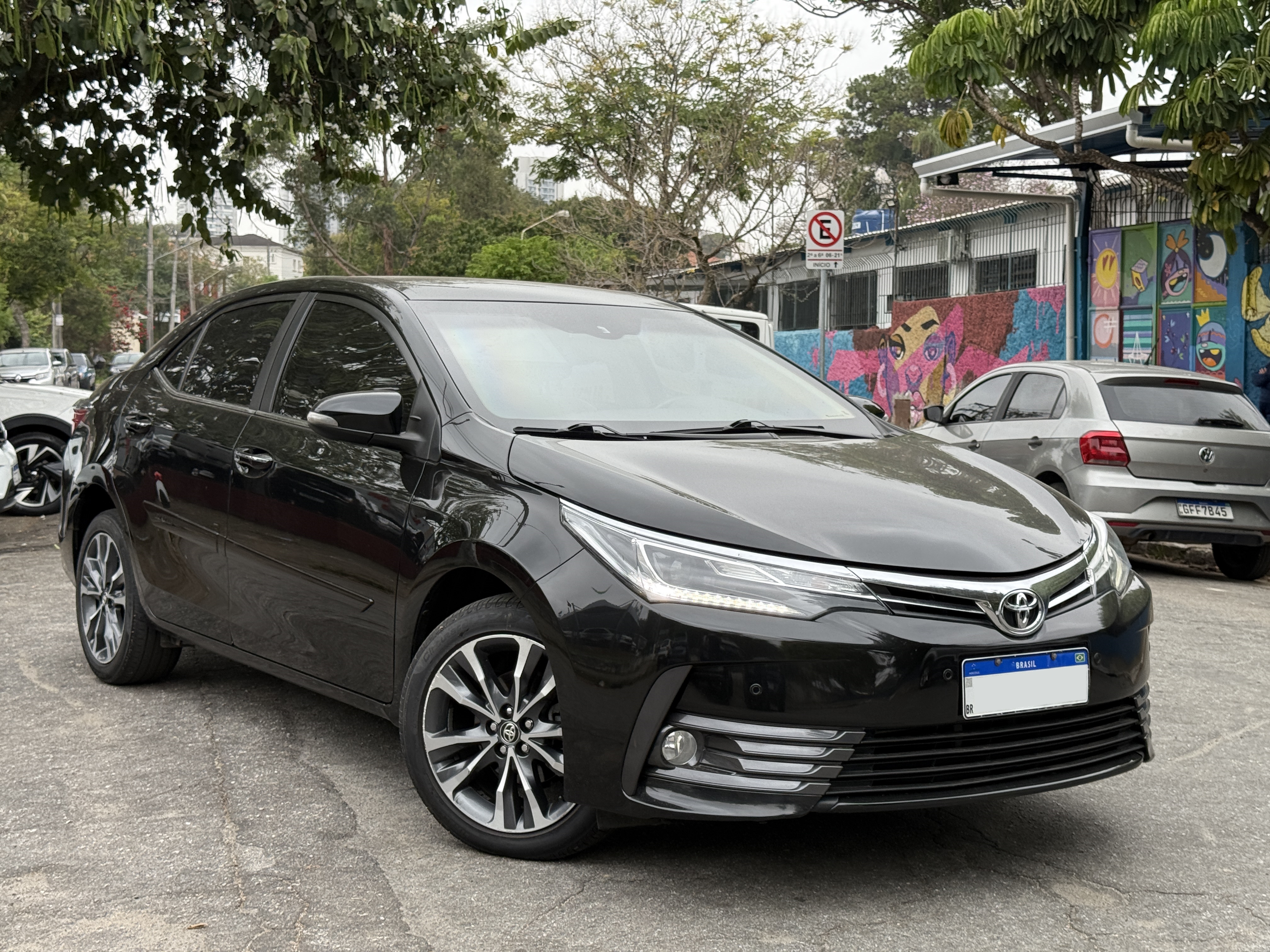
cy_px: 476
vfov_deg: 30.3
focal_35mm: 48
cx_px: 635
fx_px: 1761
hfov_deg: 39.7
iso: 64
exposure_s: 1/1085
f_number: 1.78
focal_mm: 6.76
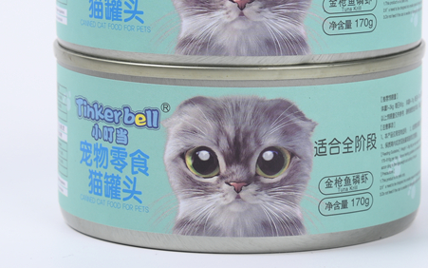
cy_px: 48
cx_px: 236
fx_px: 3161
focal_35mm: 271
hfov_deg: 7.7
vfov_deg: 4.8
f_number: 11
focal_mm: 120
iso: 100
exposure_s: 1/125
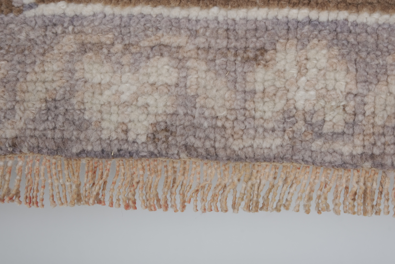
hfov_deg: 24.5
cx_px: 198
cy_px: 132
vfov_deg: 16.5
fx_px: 911
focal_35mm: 83
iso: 160
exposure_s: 1/160
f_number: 11
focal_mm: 55
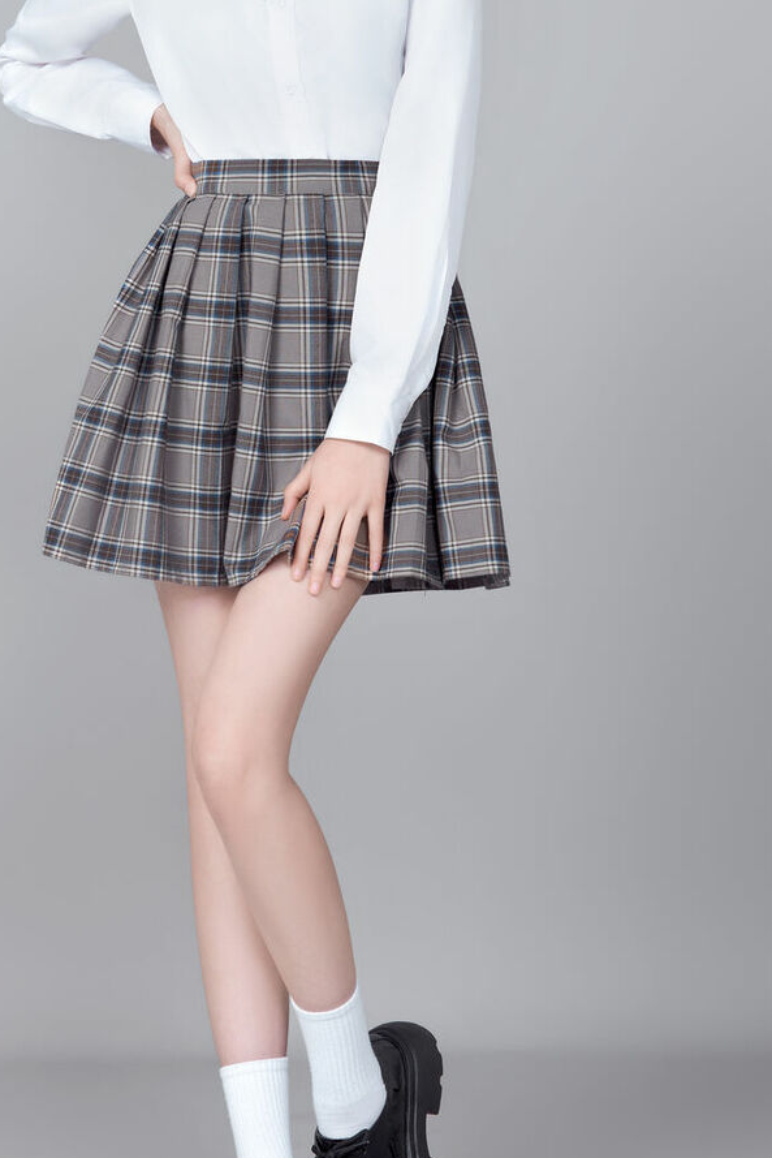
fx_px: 3987
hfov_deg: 11.1
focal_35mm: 124
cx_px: 271
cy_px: 399
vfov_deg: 16.5
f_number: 8
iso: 160
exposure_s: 1/125
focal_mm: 70
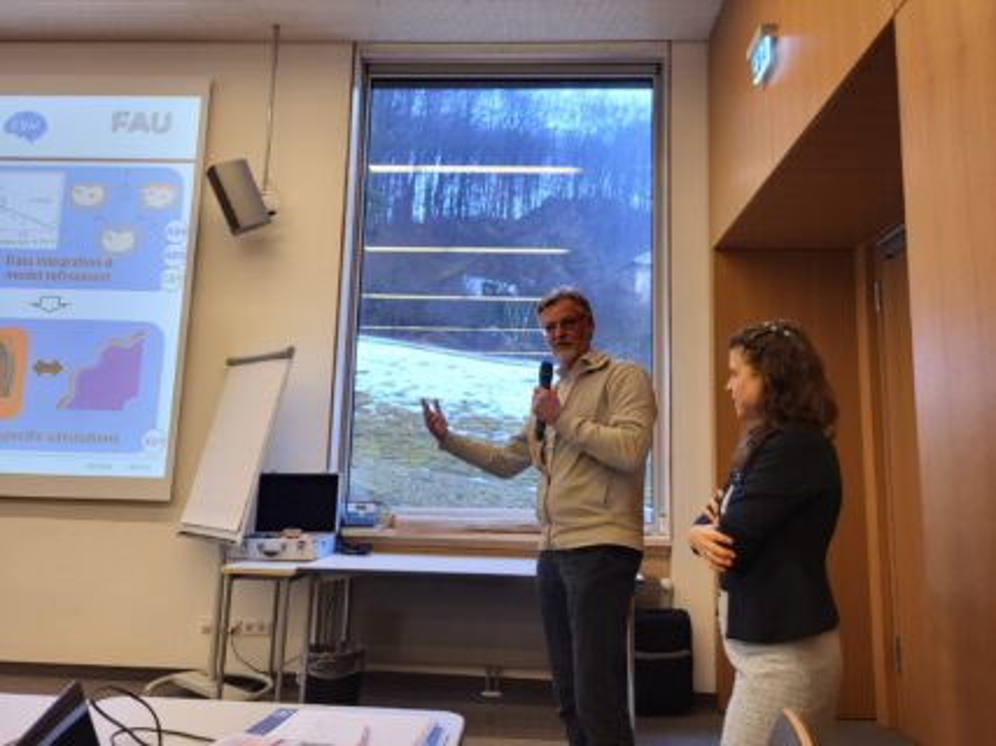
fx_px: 748
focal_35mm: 26
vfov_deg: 53.0
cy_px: 373
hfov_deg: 67.3
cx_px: 498
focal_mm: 5.4
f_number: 1.8
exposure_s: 1/100
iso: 160
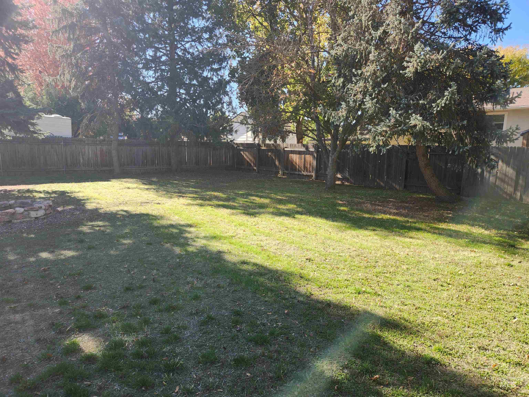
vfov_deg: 58.9
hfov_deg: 73.9
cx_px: 264
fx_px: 351
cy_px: 198
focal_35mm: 23
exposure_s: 1/330
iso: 20
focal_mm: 5.4
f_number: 1.8
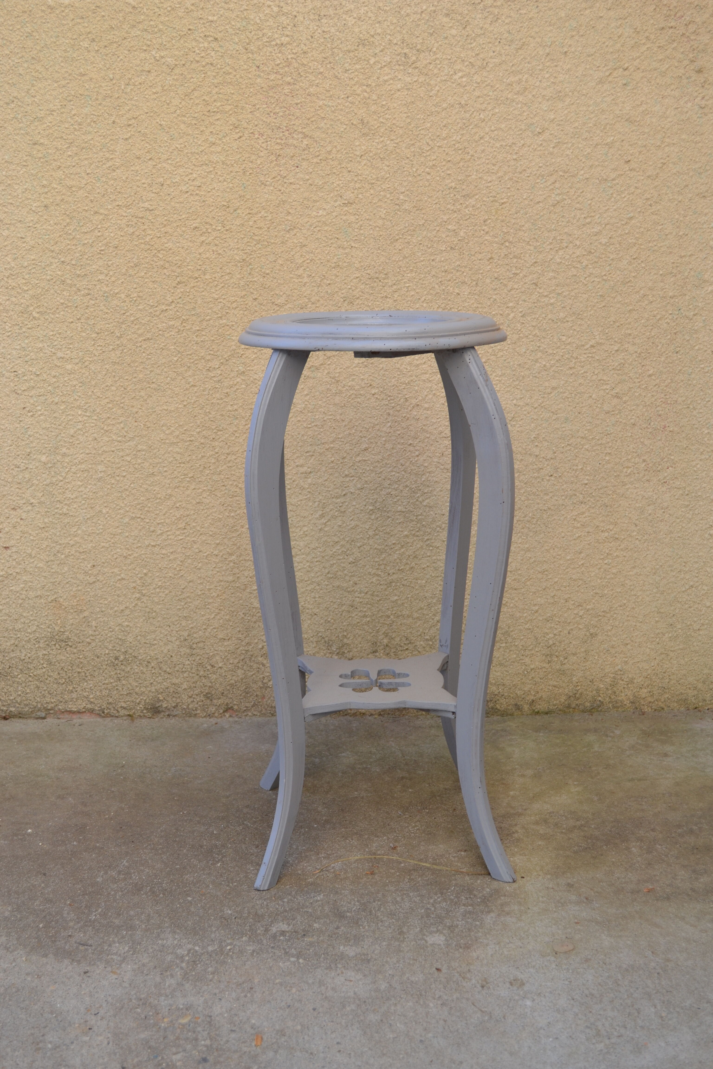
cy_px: 534
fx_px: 1292
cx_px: 356
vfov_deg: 45.0
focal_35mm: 44
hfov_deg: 30.8
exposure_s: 1/125
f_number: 5.6
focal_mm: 29
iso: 200
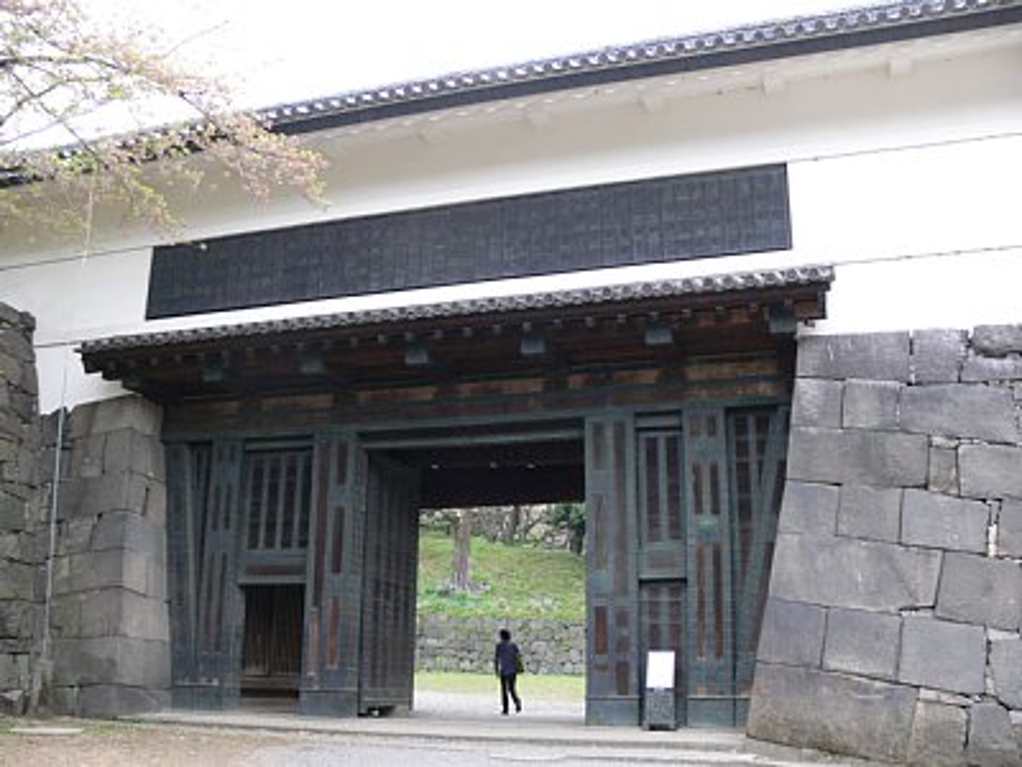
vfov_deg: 40.7
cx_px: 511
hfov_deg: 52.6
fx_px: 1033
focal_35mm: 35
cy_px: 384
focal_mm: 7.4
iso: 200
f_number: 2.8
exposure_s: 1/25
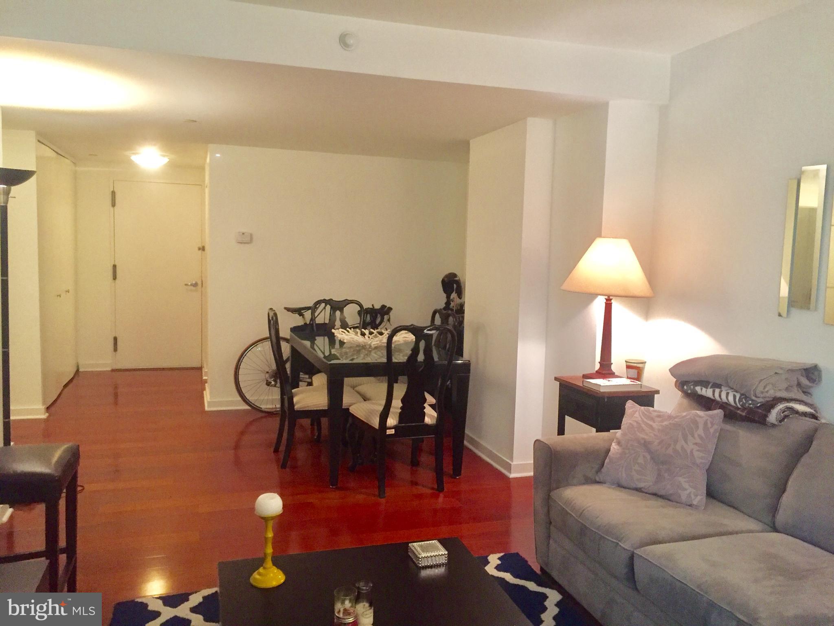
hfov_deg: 61.7
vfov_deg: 48.2
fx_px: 699
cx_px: 417
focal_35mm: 29
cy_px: 313
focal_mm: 4.15
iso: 250
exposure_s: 1/30
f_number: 2.2
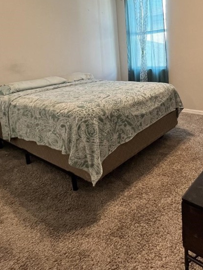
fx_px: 188
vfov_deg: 69.3
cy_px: 88
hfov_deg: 54.9
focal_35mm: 24
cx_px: 145
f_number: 1.8
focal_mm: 1.57
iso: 250
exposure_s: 1/60
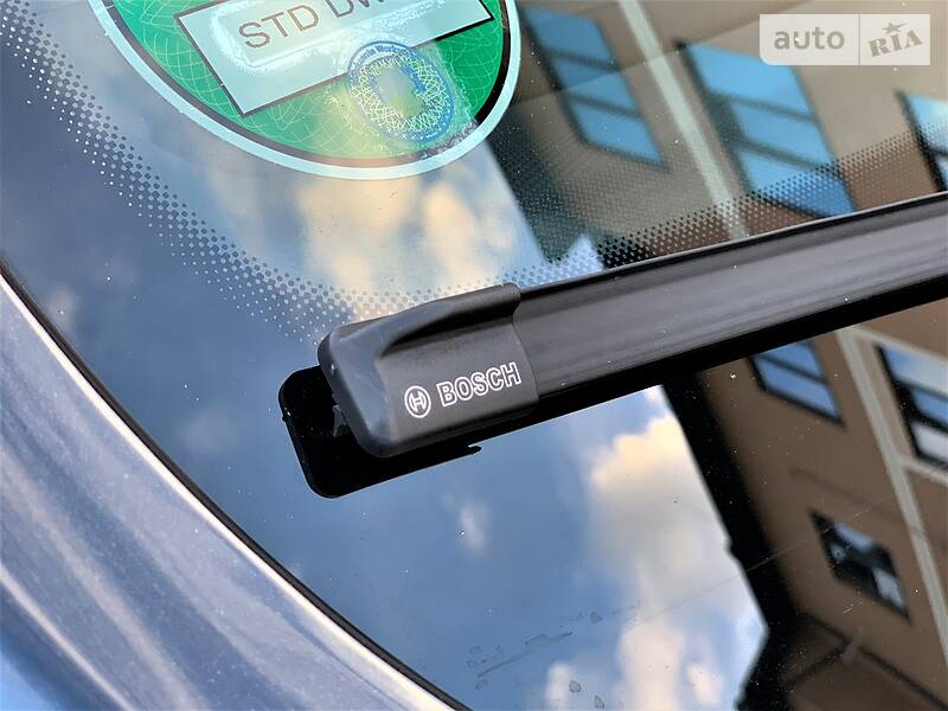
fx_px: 1424
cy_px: 356
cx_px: 474
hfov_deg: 36.8
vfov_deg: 28.0
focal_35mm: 52
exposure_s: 1/122
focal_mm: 6
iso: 80
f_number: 2.4
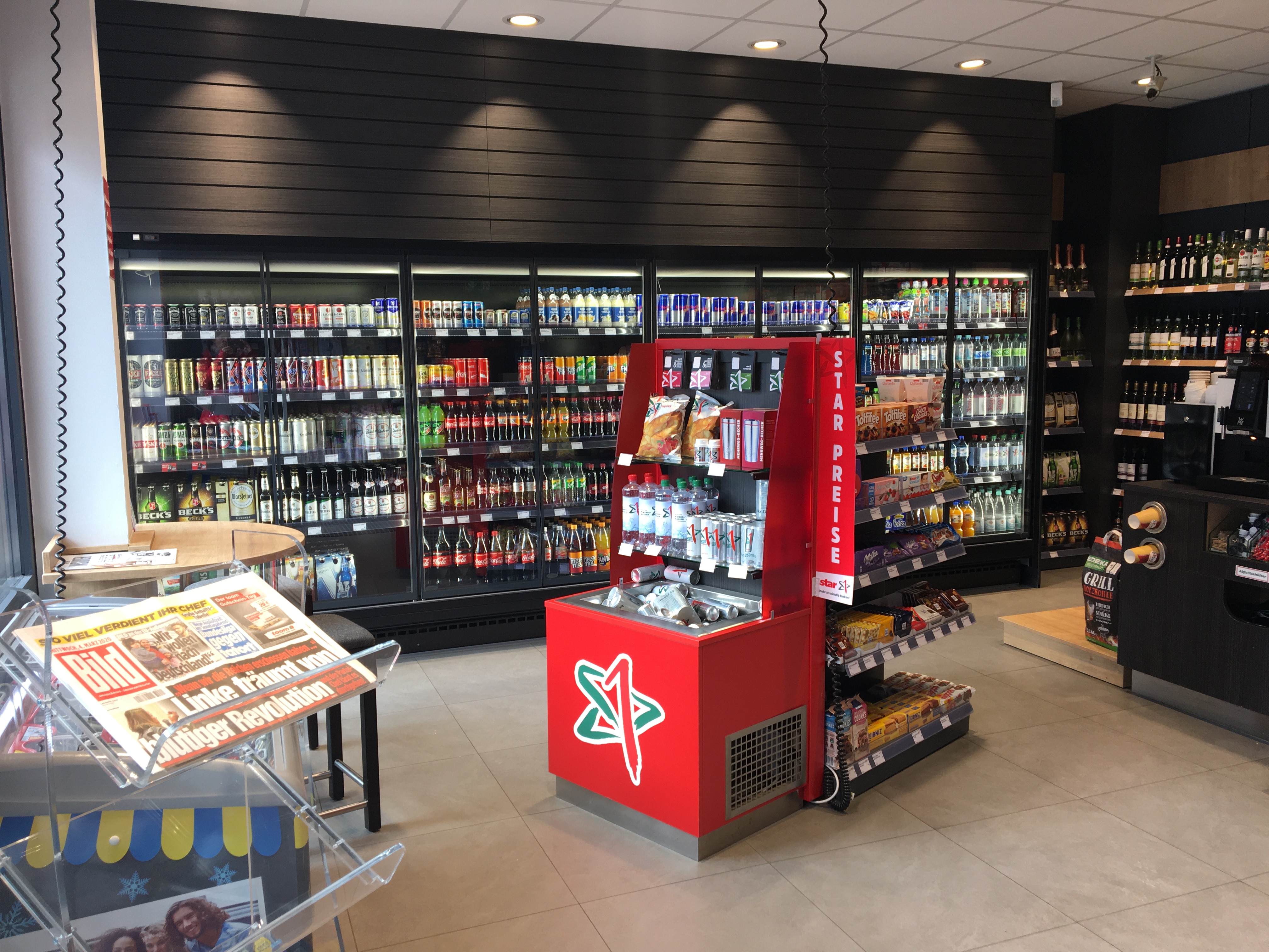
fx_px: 1063
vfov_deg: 48.2
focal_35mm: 29
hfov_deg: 61.7
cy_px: 476
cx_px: 634
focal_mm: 4.15
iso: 32
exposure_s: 1/50
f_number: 2.2
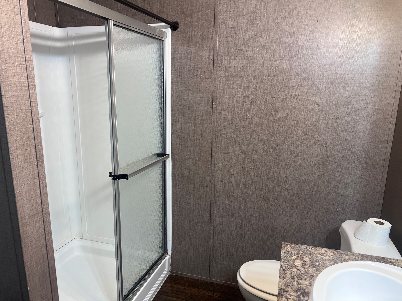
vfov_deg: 53.1
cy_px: 150
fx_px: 302
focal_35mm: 26
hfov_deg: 67.3
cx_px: 201
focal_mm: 5.7
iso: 64
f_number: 1.5
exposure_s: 1/60
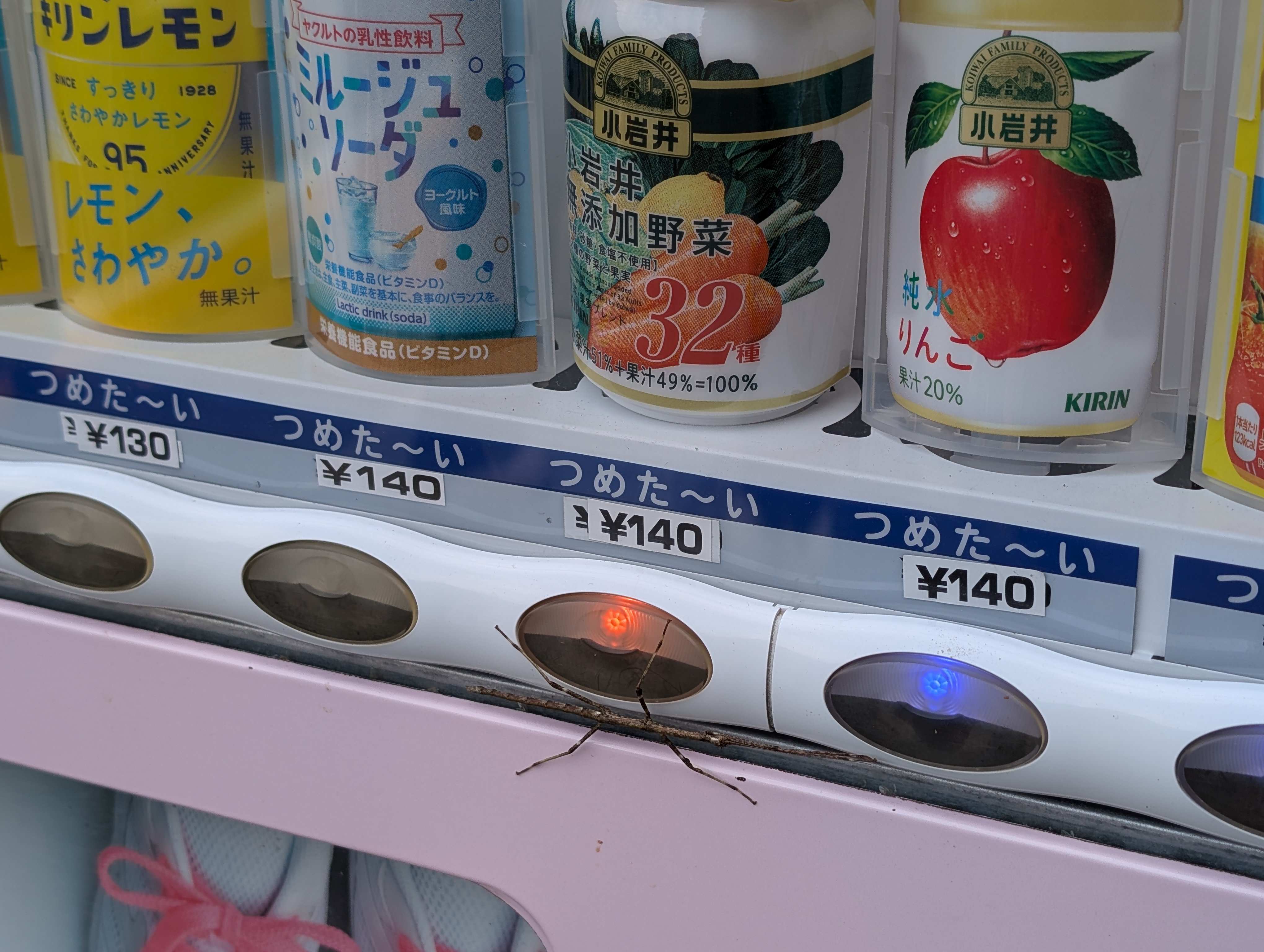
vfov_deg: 29.7
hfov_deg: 38.9
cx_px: 632
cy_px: 476
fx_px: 1792
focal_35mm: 49
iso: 19
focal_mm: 6.9
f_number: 1.68
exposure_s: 1/223
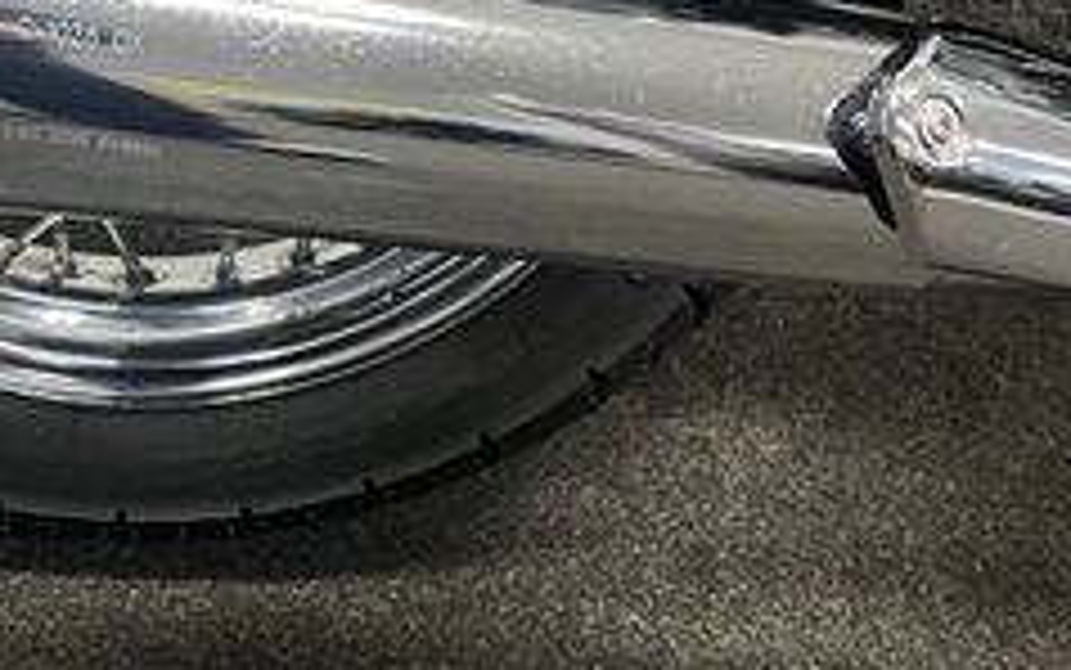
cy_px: -112
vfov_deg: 16.9
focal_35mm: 74
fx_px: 2161
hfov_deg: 27.0
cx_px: 144
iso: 250
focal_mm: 5.1
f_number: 1.6
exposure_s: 1/50
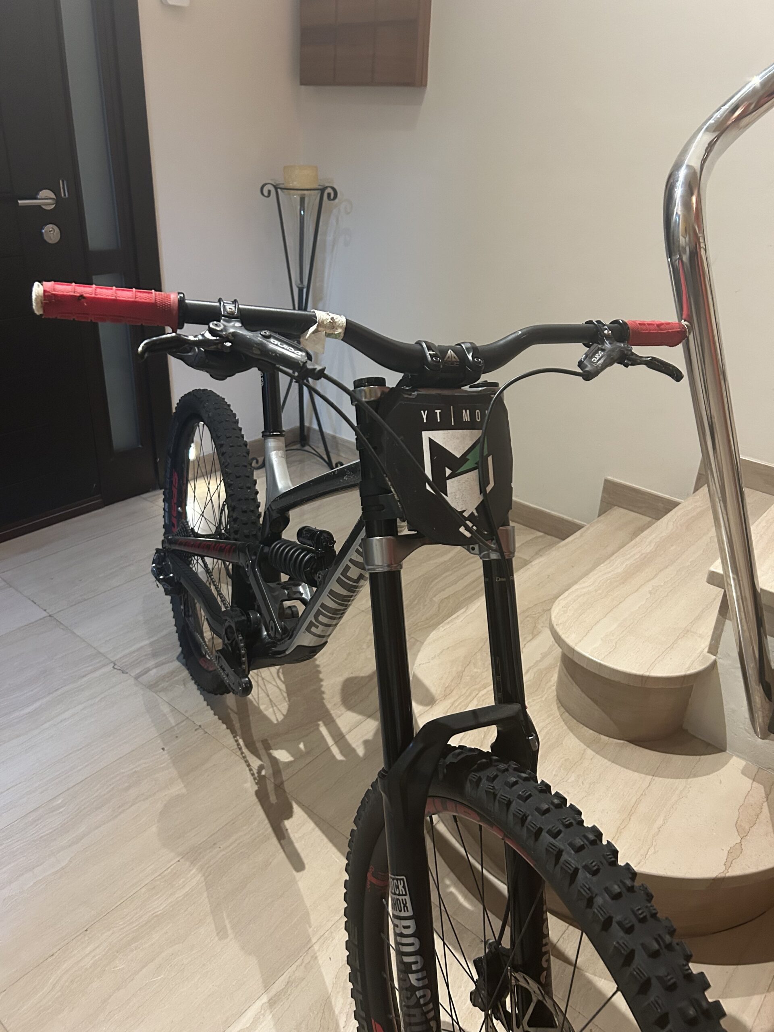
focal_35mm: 26
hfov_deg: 53.1
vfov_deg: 67.3
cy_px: 516
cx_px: 387
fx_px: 775
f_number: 1.5
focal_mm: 5.7
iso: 400
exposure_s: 1/33
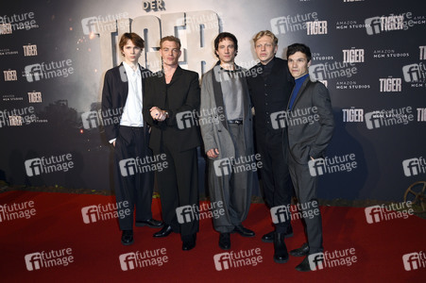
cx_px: 213
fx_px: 378
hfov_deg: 58.8
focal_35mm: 32
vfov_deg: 41.1
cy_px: 142
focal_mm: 32
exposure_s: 1/200
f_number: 5.6
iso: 640
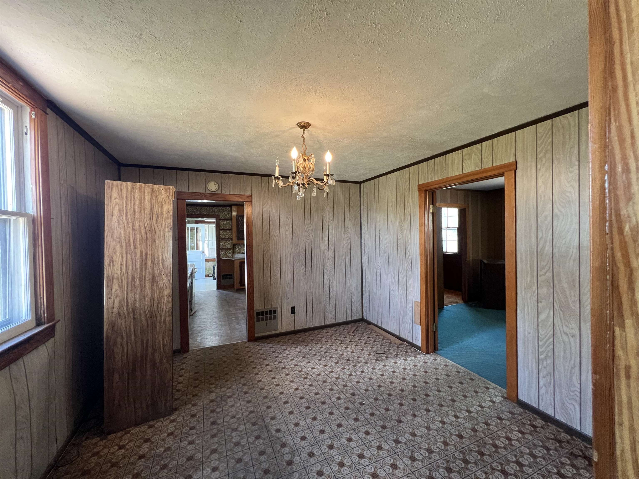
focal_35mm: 13
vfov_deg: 89.9
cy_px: 240
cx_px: 320
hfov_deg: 106.2
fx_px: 240
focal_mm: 1.57
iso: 320
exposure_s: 1/60
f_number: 1.8
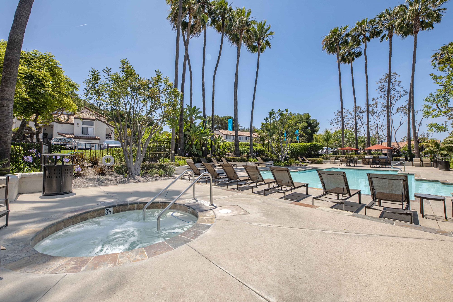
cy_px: 151
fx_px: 176
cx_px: 226
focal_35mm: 14
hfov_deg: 104.3
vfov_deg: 81.2
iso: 200
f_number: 8
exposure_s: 1/1250
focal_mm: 14
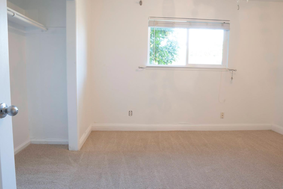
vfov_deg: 53.1
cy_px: 94
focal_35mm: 24
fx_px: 189
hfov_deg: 73.7
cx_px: 142
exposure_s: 1.3
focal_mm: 16
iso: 100
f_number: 16
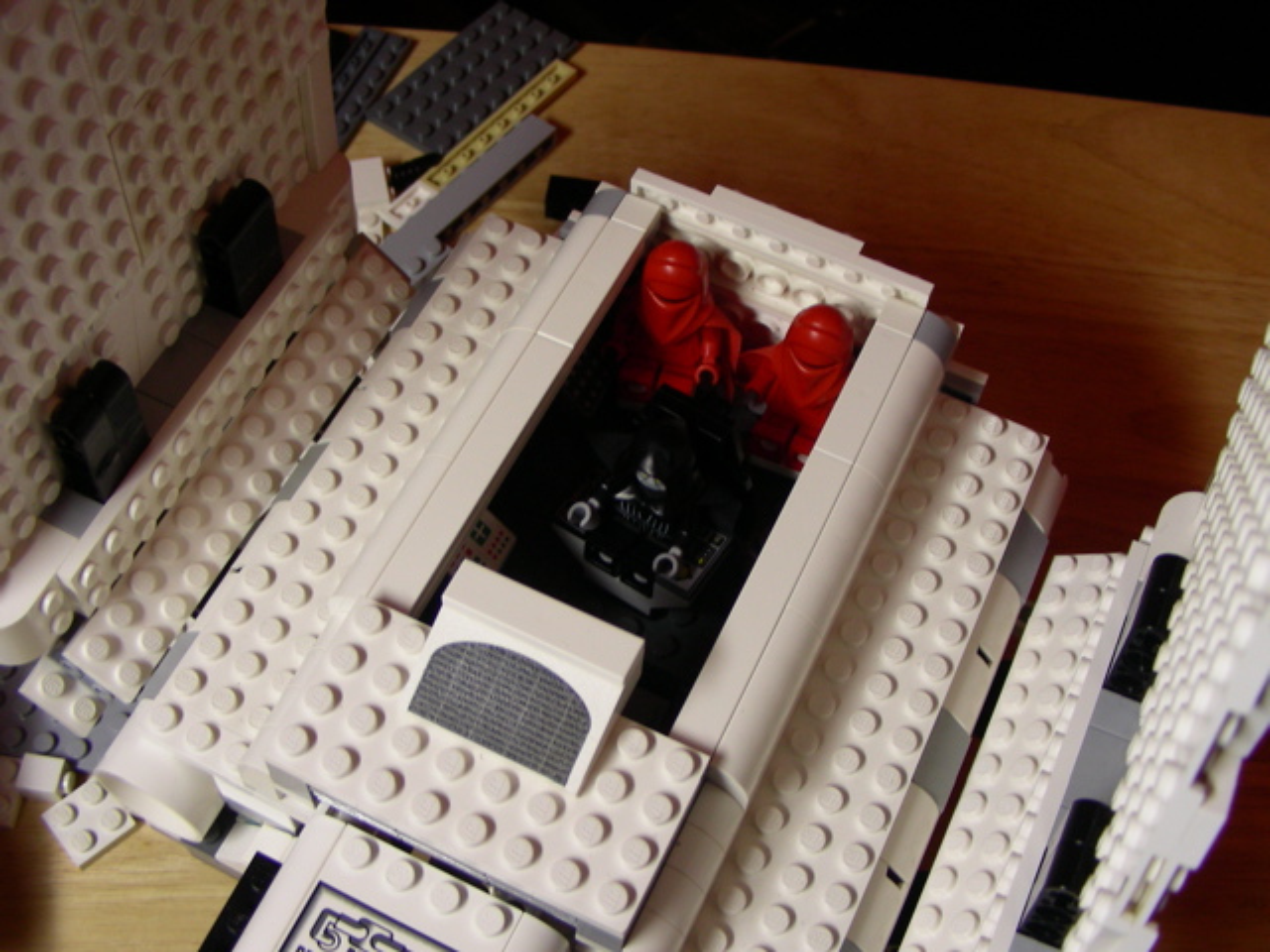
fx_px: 1504
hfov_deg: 45.8
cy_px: 476
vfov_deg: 35.1
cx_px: 635
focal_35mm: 41
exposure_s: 1/4.1
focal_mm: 6.8
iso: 76
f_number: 3.5
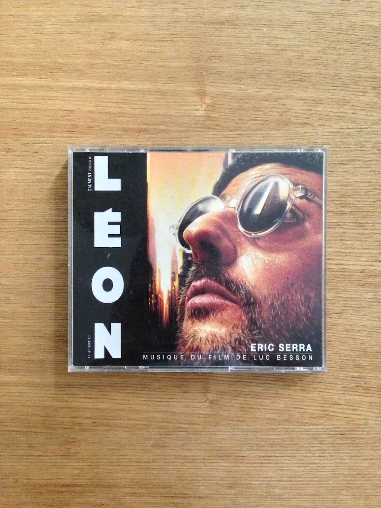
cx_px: 190
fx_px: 484
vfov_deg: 55.4
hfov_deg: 42.9
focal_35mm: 33
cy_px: 254
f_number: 2.4
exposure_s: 1/15
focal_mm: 4.13
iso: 640
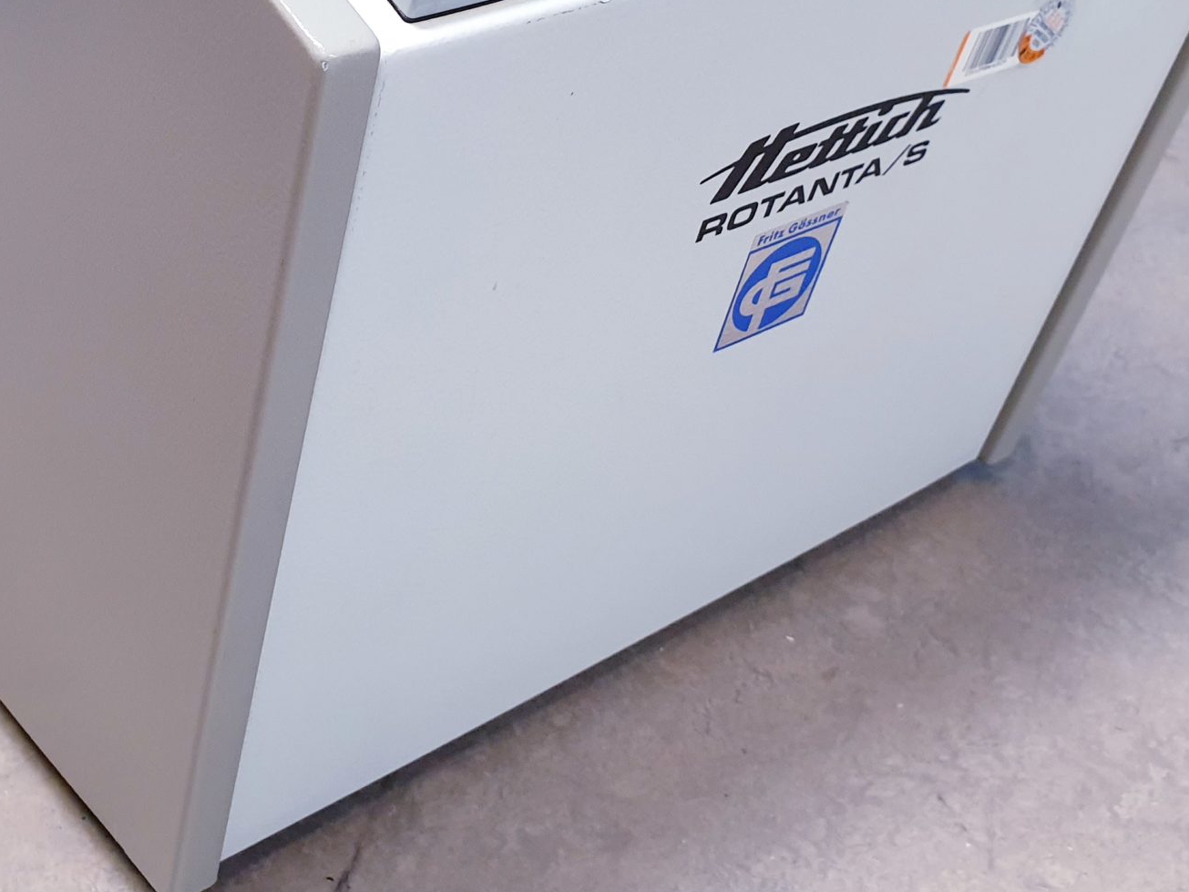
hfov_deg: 37.1
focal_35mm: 51
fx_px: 1752
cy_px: 97
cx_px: 396
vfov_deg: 27.6
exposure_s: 1/50
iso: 250
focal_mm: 4.3
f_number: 2.4
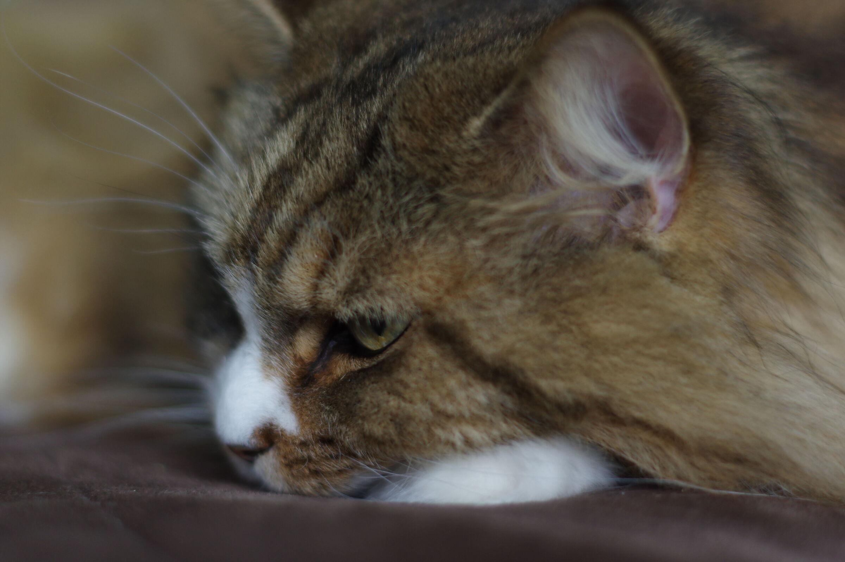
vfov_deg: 18.2
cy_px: 281
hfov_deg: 27.0
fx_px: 1759
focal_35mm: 75
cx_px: 422
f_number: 1.8
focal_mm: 50
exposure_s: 1/100
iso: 400
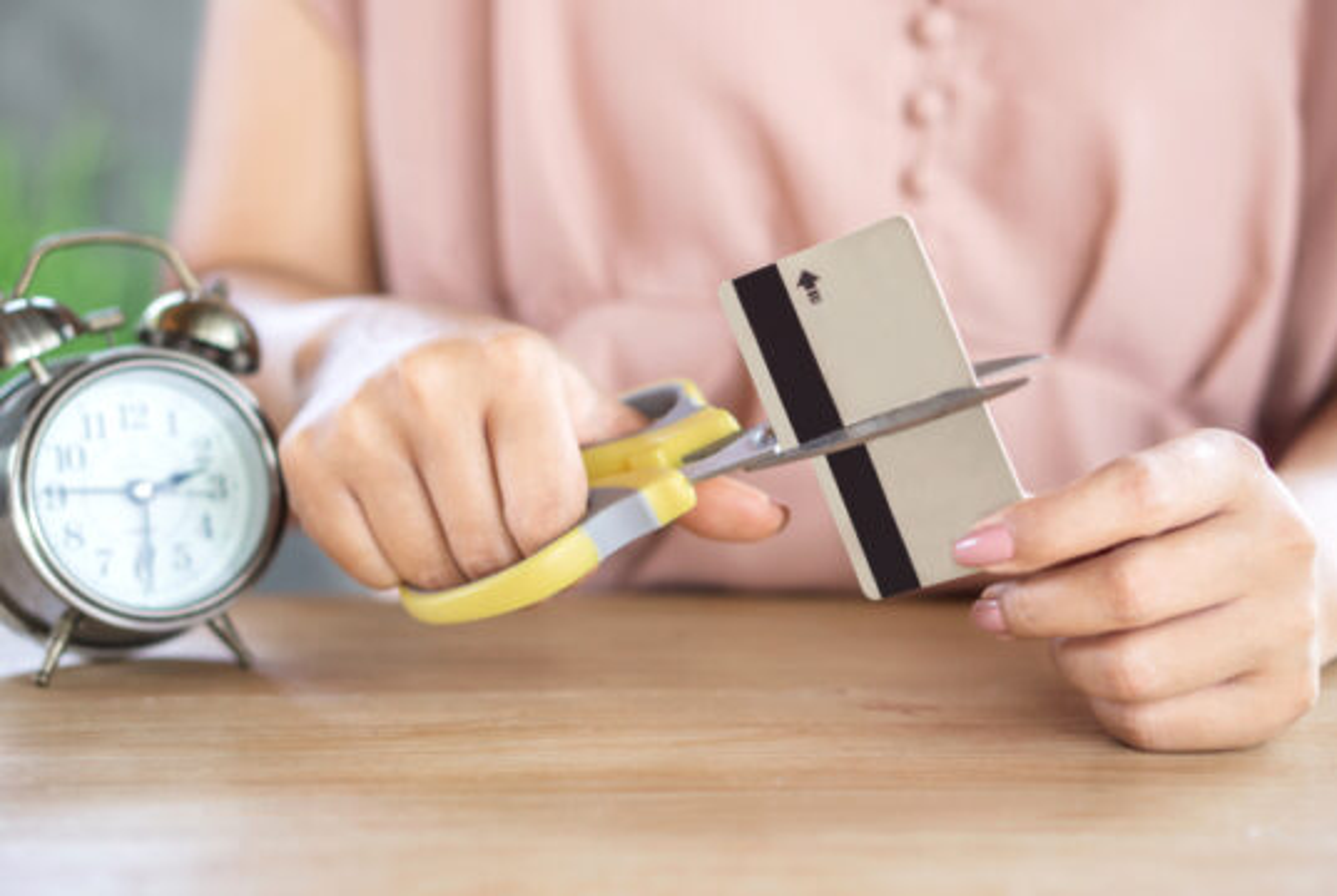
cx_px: 668
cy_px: 448
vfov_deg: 18.3
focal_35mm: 75
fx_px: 2790
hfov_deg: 26.9
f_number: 2.2
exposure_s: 1/100
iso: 100
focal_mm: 50
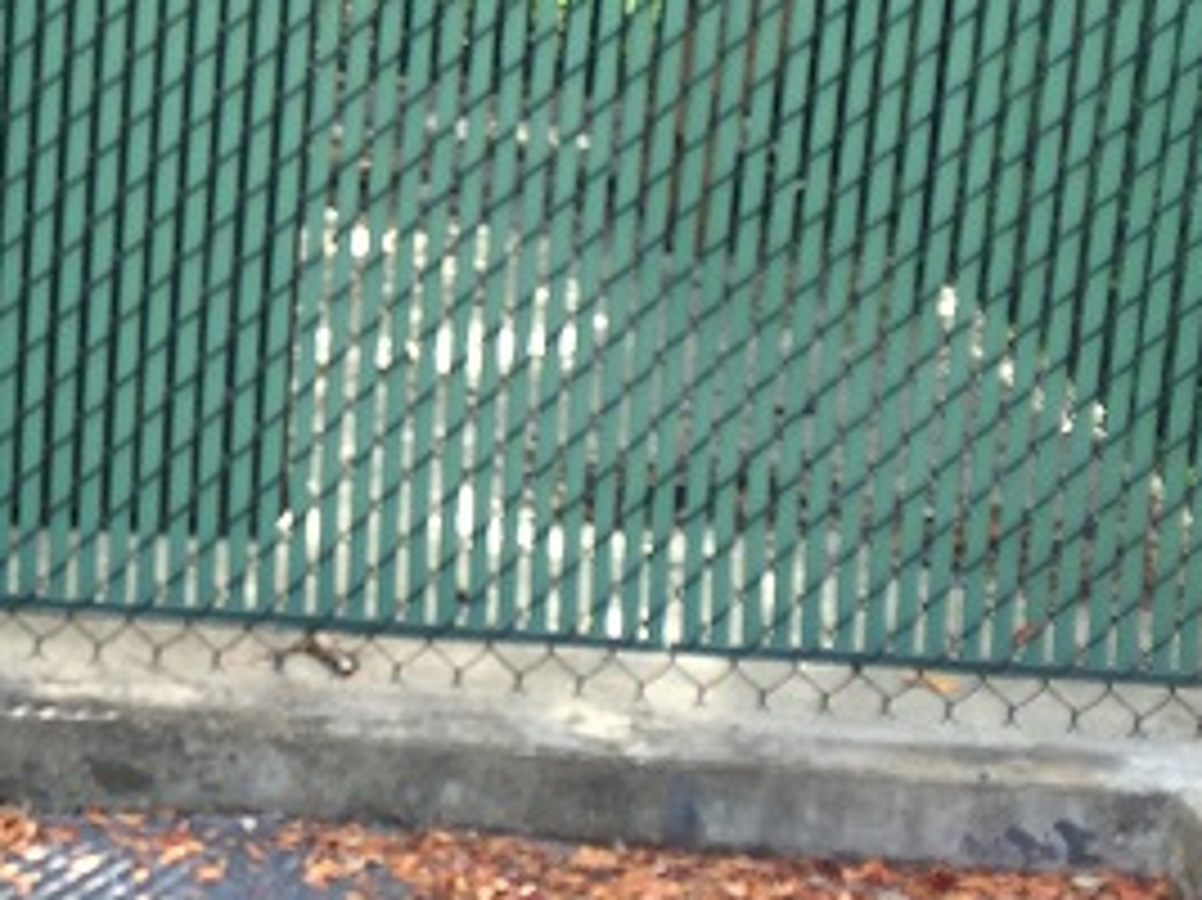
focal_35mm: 90
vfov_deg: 16.2
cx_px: -234
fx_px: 3124
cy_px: 108
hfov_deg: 20.4
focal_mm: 4.12
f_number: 2.2
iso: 32
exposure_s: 1/223
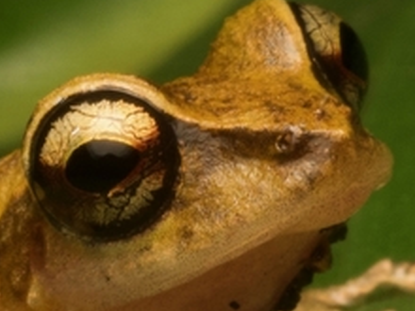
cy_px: 65
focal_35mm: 622
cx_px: 287
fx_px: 7457
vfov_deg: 2.4
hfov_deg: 3.2
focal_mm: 60
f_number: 16
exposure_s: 1/60
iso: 400
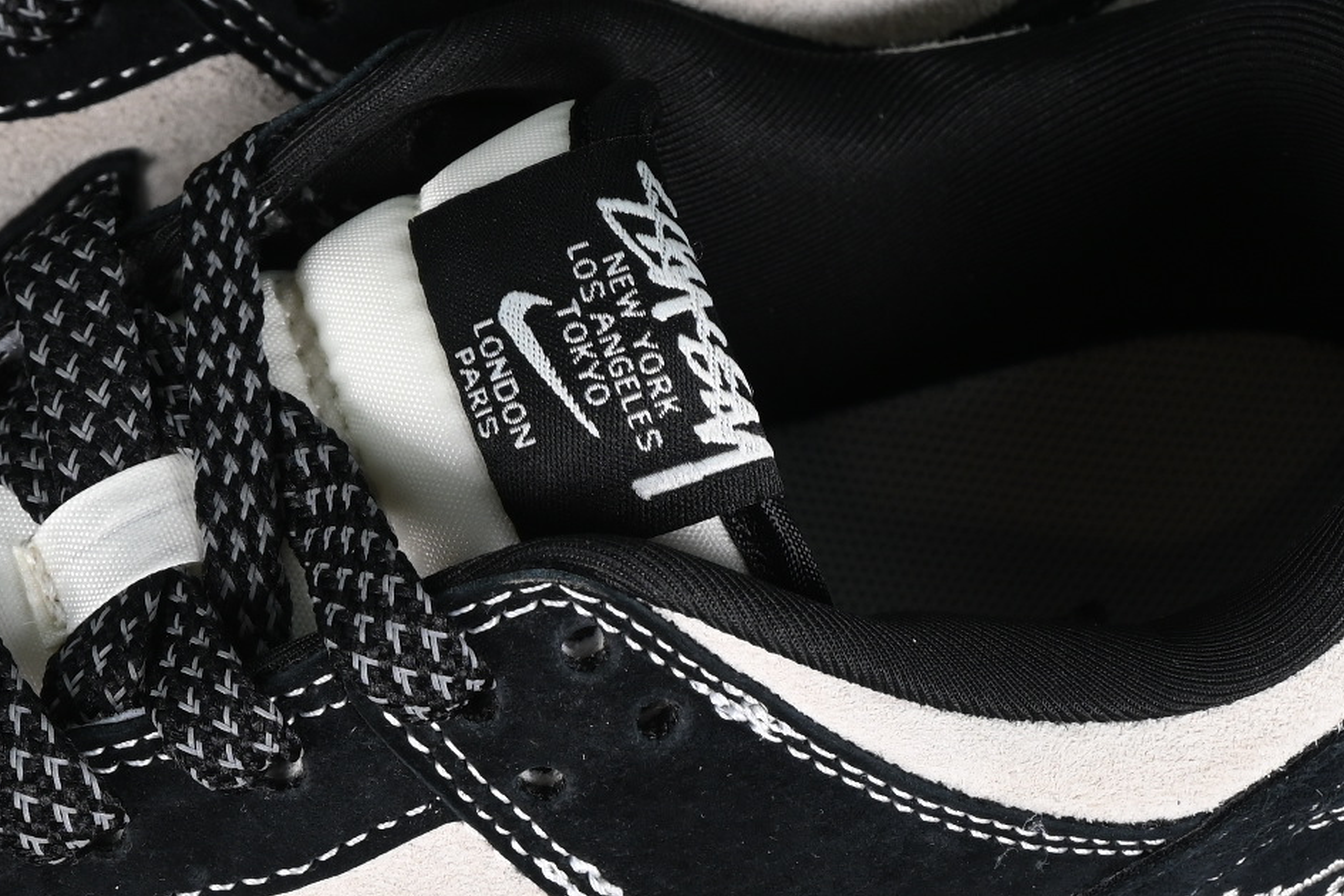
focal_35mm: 221
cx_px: 149
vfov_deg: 6.2
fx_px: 8250
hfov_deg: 9.3
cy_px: 501
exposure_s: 1/50
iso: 160
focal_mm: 50
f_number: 6.3
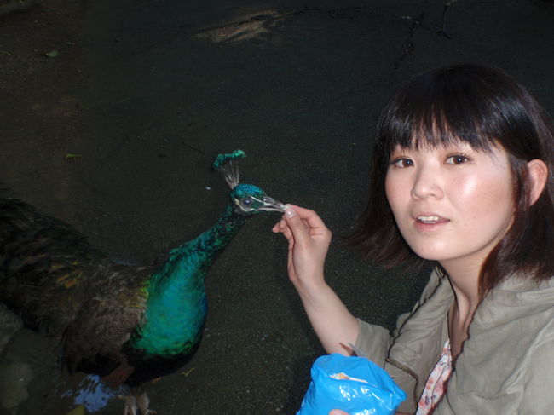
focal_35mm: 36
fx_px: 576
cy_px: 208
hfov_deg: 51.4
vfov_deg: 39.6
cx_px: 277
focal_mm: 6.53
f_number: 4.1
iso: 100
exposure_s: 1/40
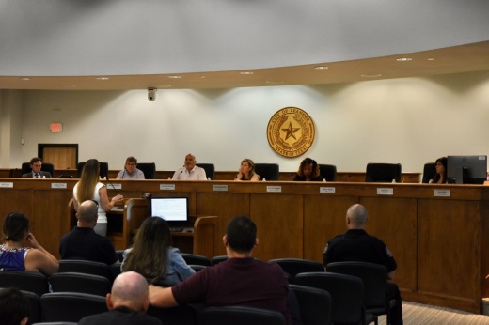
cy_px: 162
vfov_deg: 20.6
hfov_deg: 30.5
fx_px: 896
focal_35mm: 66
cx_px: 244
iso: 1600
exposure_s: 1/160
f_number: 4.2
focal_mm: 44
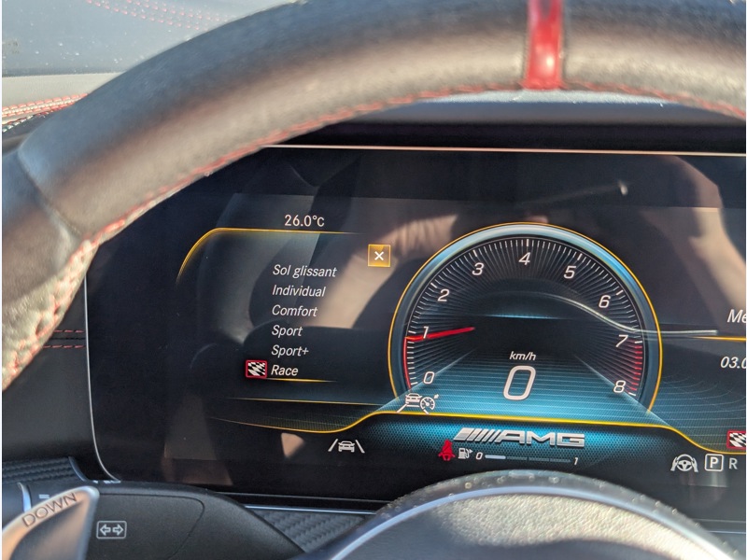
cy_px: 280
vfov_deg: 29.7
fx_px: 1057
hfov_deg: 38.9
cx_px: 374
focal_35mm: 49
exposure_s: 1/90
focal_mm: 6.9
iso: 24
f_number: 1.68
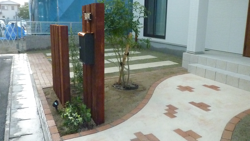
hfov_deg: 55.3
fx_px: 239
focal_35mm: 36
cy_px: 77
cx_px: 125
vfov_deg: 32.8
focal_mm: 5.8
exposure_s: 1/640
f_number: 4.5
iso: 1600
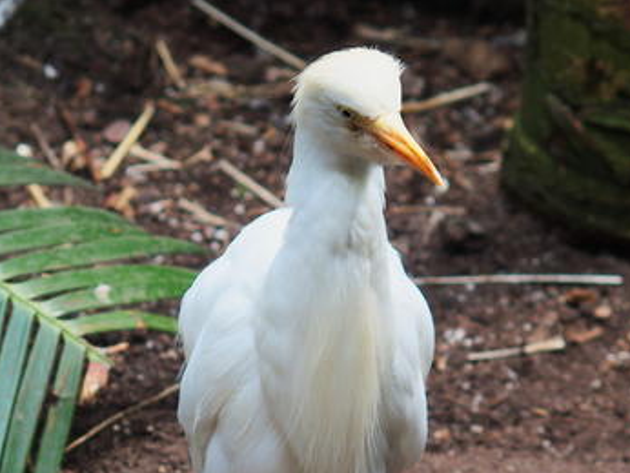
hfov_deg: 8.3
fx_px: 4316
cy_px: 304
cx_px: 248
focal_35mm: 237
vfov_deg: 6.3
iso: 125
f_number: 2.8
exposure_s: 1/250
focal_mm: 38.6
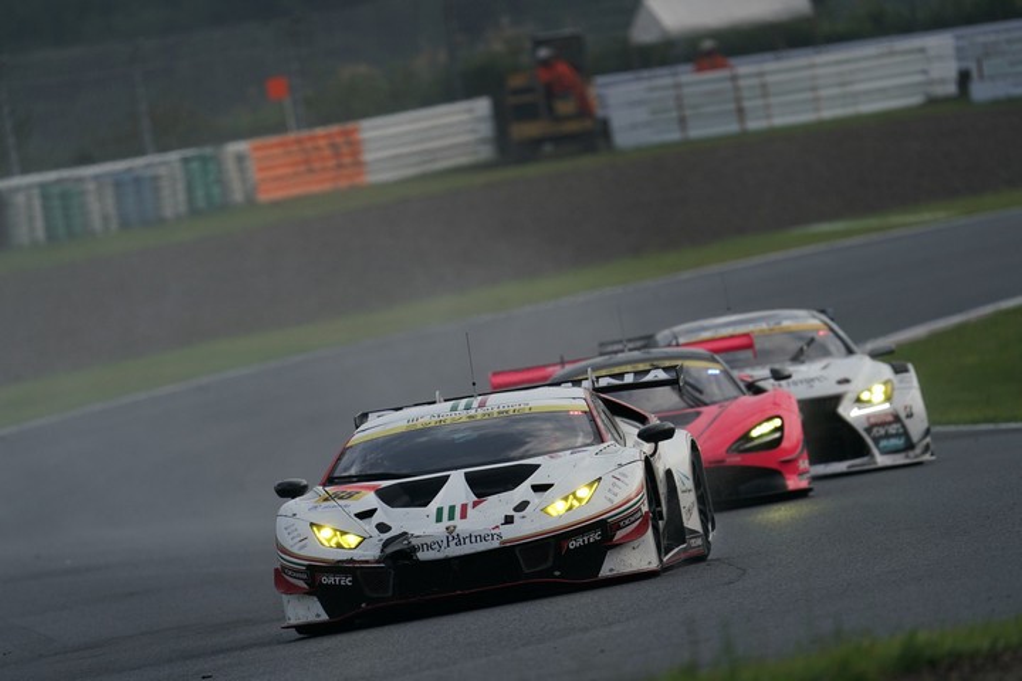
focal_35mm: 600
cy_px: 340
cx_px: 511
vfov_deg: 2.3
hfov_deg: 3.4
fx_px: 17032
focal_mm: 600
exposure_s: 1/640
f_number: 7.1
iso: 200
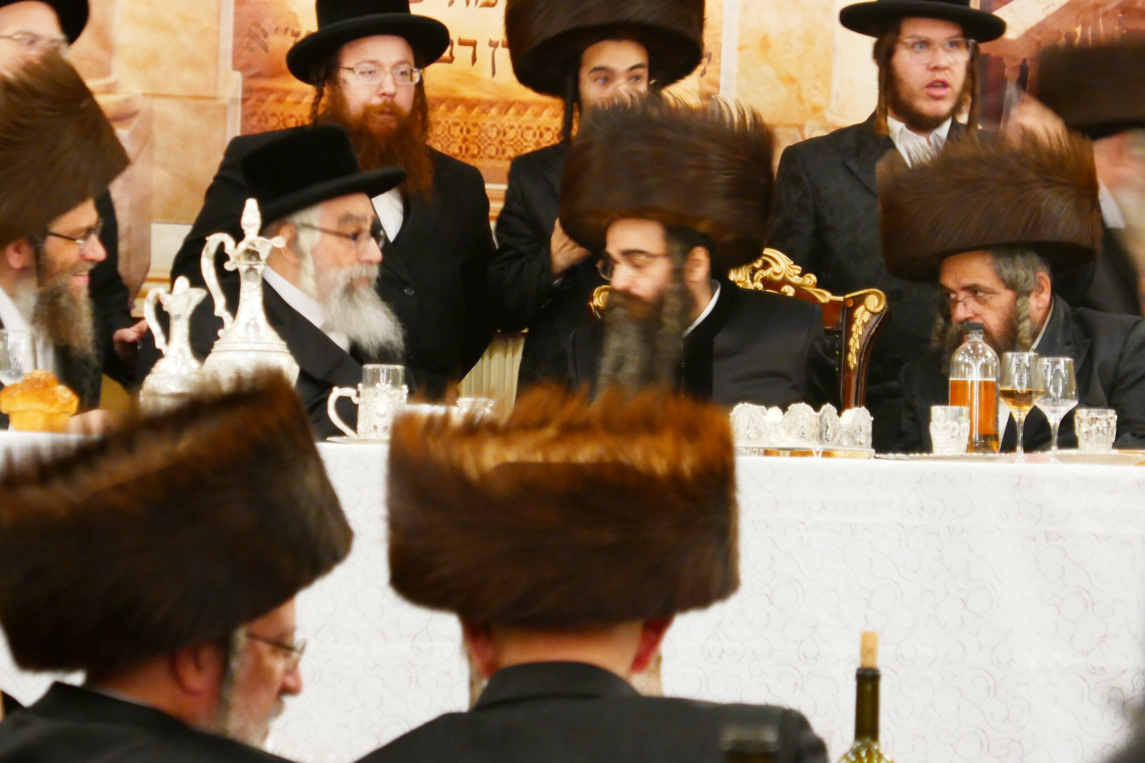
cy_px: 382
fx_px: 5884
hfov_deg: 11.1
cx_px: 572
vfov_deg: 7.4
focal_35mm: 185
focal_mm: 67.5
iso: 1600
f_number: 5.9
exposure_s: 1/15
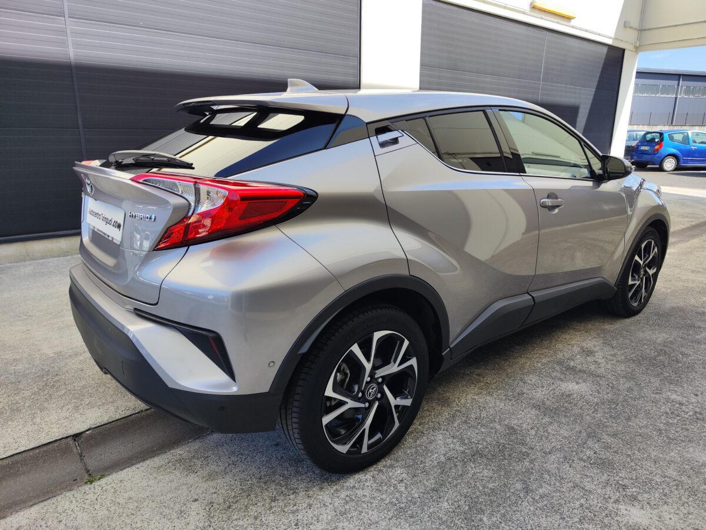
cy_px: 265
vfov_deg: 58.9
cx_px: 353
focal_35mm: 23
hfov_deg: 73.9
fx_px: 469
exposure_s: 1/568
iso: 50
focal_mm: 7.01
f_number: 1.69
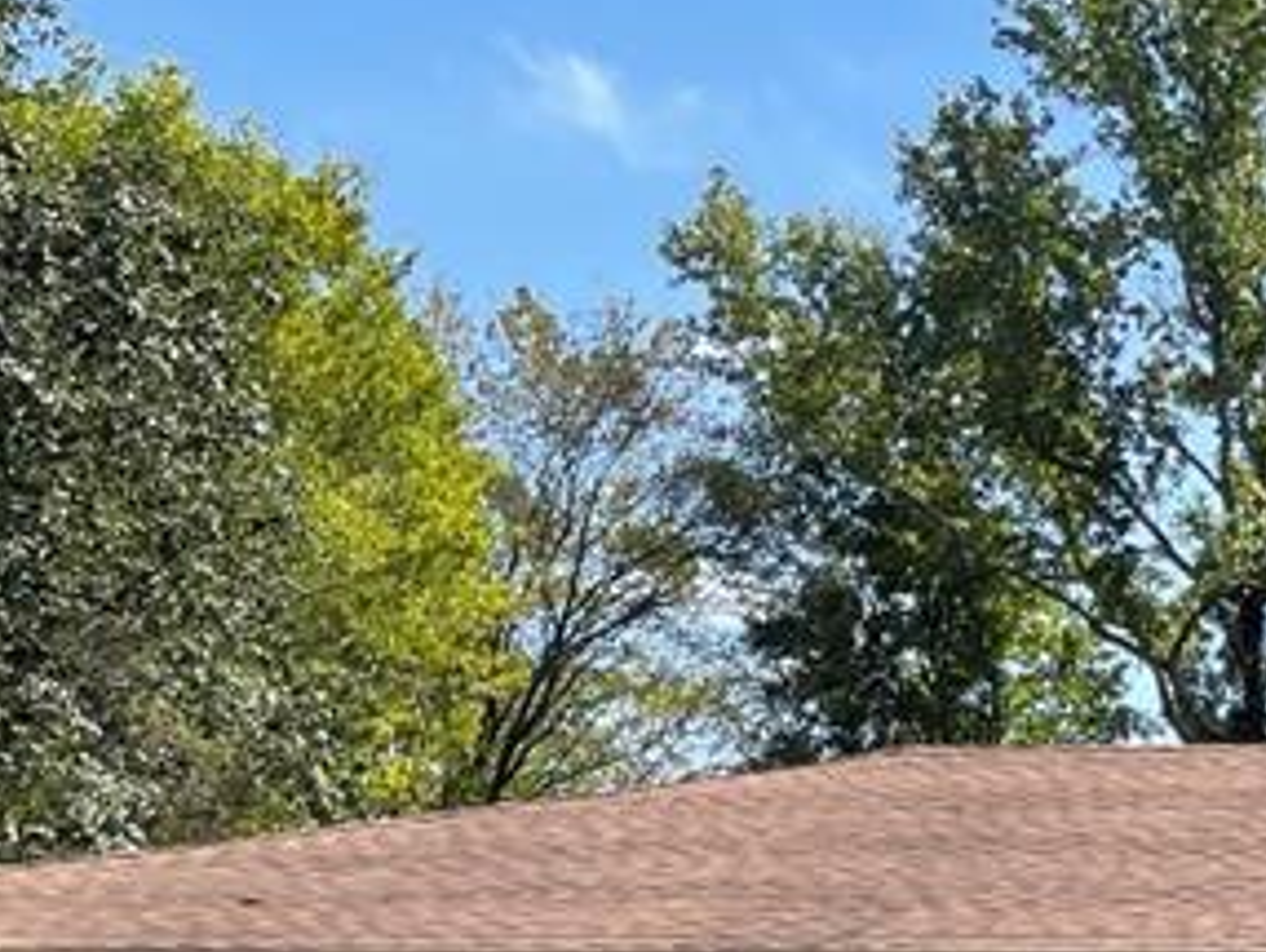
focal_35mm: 93
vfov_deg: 14.6
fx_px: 3404
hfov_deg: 19.2
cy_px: 1523
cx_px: 1735
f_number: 1.6
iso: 32
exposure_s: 1/1309
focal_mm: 5.1
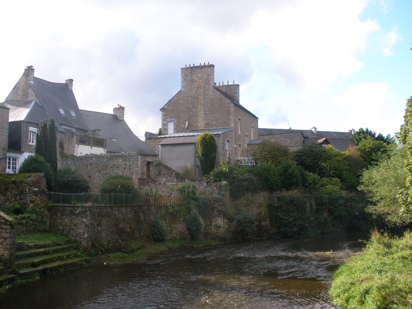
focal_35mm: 36
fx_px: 428
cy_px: 154
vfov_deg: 39.7
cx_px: 206
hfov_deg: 51.4
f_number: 5.6
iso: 80
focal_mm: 6.3
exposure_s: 1/100
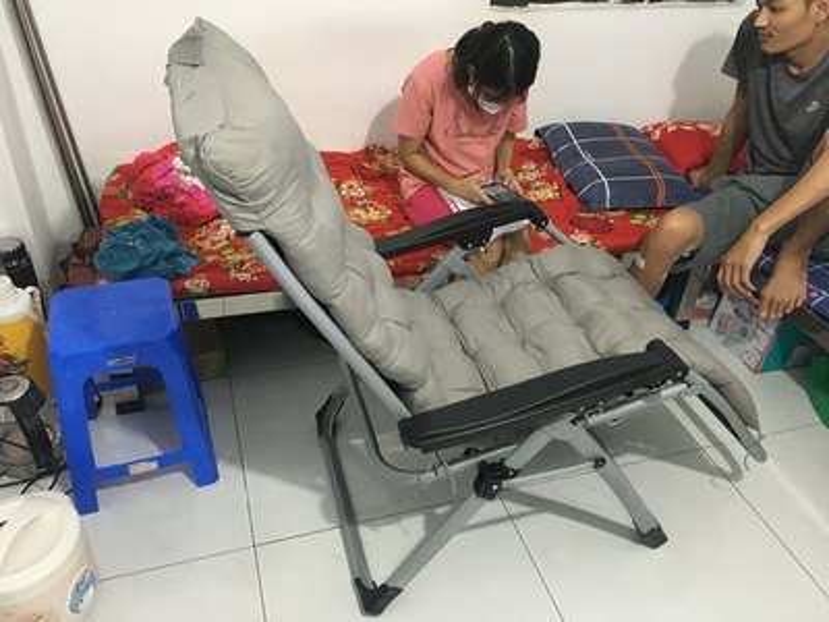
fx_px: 695
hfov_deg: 61.7
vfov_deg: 48.2
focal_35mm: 29
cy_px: 311
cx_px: 414
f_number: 2.2
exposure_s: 1/17
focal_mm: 4.15
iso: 200
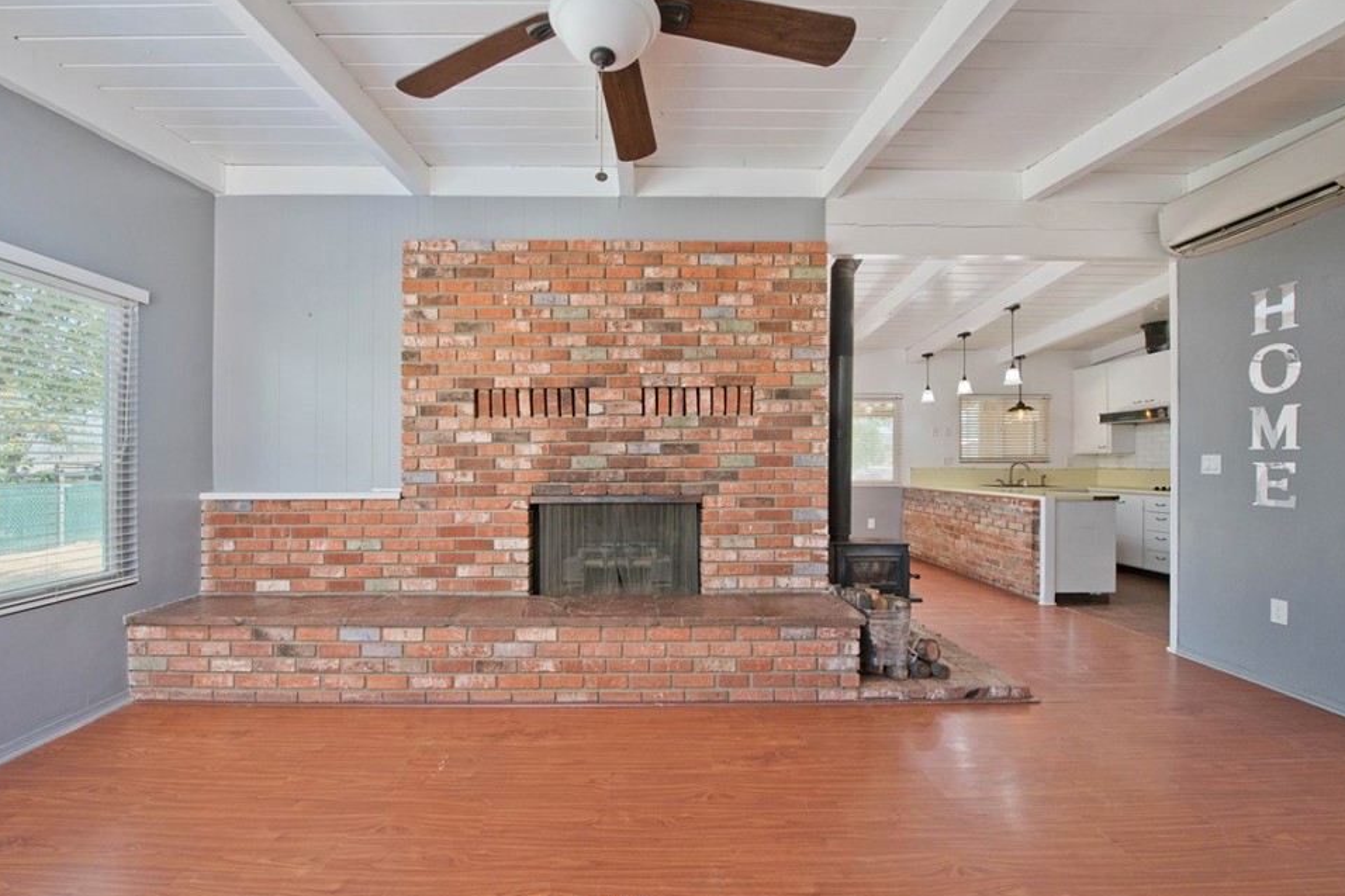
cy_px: 452
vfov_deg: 77.3
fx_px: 560
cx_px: 640
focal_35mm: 15
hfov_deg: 100.3
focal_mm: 14
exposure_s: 1/500
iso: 1250
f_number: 6.3
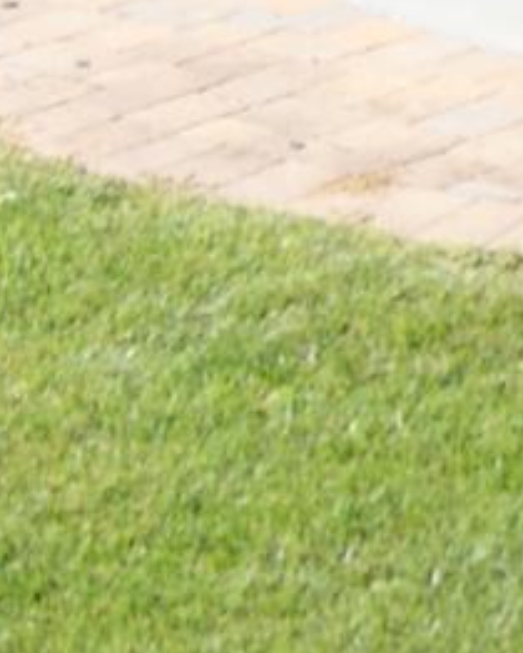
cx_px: 2040
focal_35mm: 264
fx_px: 5102
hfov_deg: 5.2
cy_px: -720
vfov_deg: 7.0
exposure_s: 1/160
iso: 100
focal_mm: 24
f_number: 5.6
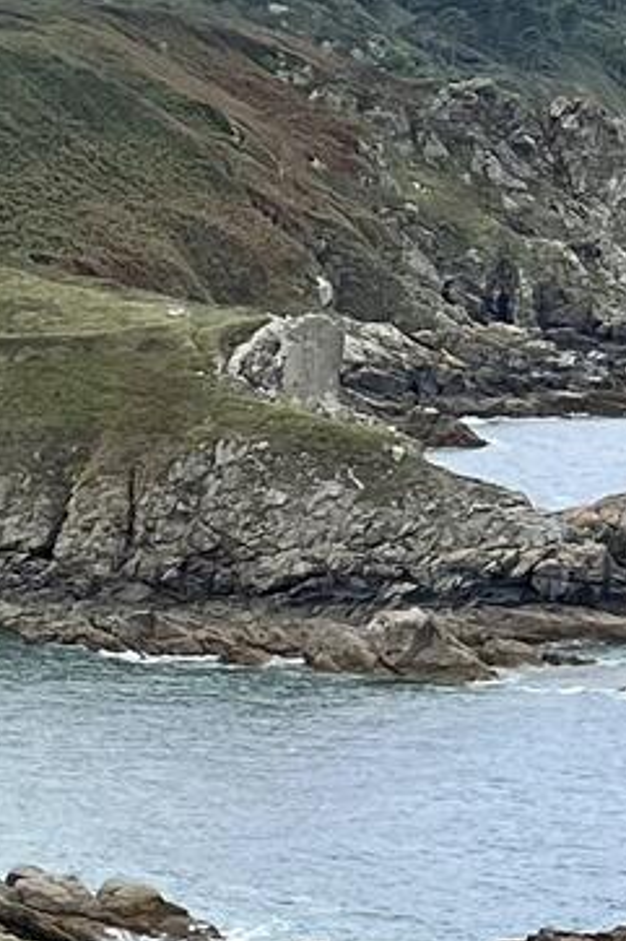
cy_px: 1201
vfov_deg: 13.0
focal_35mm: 153
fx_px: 3994
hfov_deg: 7.8
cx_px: -1268
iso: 50
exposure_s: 1/2632
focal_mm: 5.7
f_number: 1.5
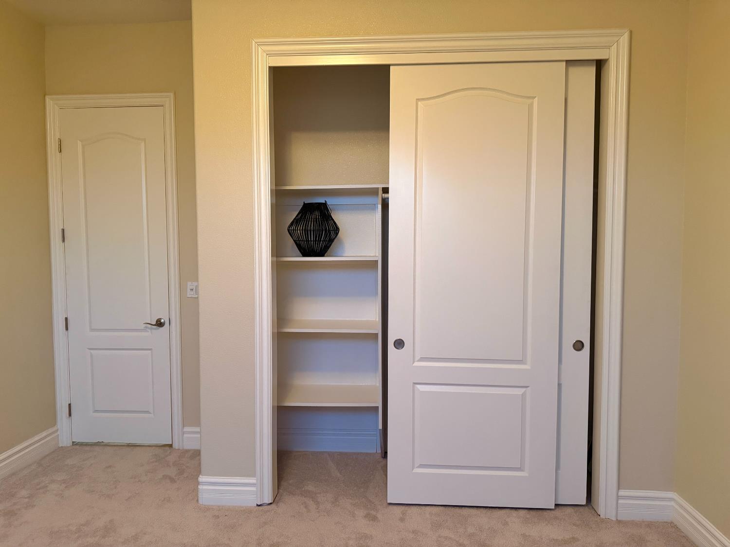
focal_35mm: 24
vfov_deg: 56.8
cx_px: 365
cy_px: 274
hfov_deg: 71.6
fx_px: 506
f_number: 1.78
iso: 640
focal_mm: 6.76
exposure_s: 1/60
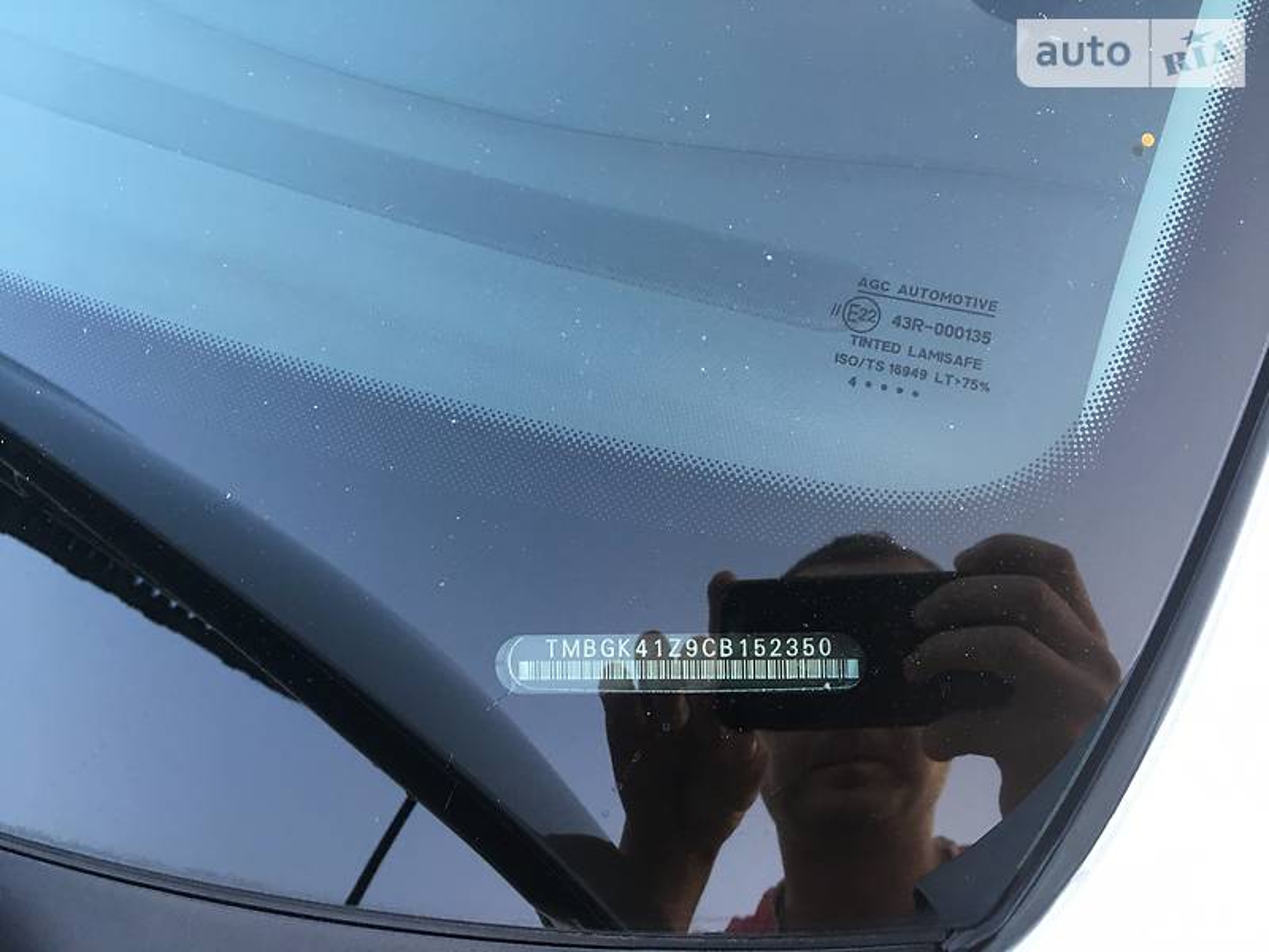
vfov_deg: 48.2
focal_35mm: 29
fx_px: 1063
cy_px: 476
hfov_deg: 61.7
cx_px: 634
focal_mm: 4.2
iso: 50
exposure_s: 1/33
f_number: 2.2
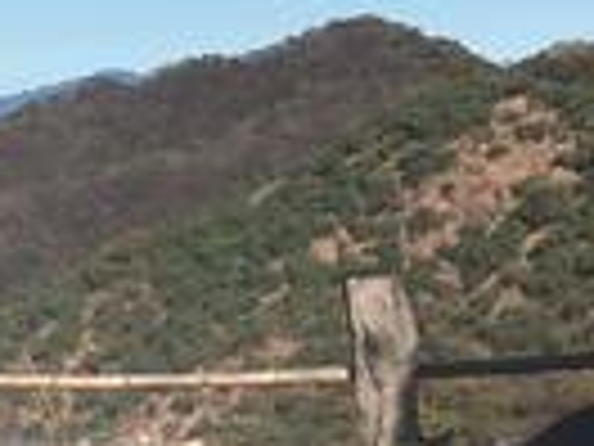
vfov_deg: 8.4
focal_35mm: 176
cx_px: -482
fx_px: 3020
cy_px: 158
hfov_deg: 10.5
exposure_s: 1/2262
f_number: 2.2
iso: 25
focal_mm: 4.15
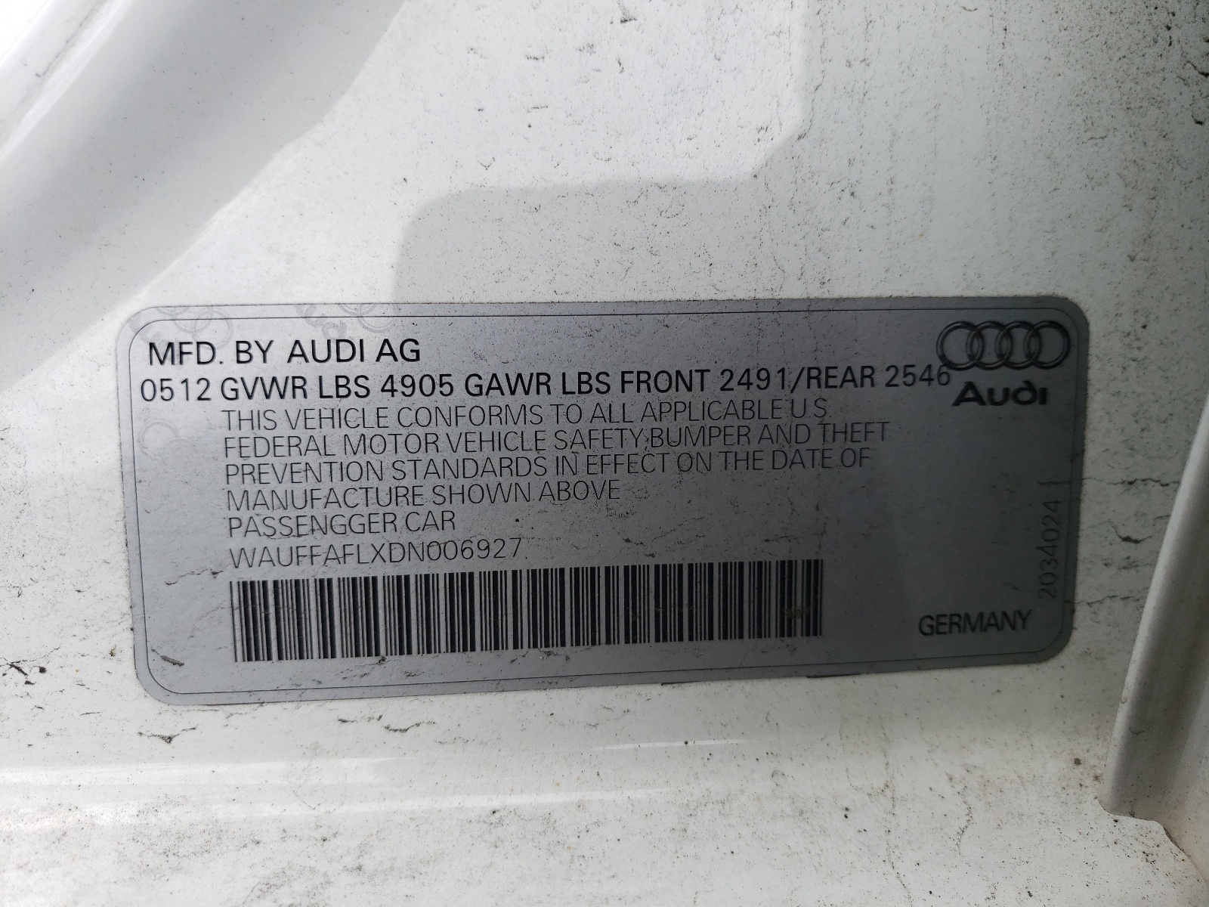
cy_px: 454
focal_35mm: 26
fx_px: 908
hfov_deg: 67.3
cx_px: 604
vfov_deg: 53.1
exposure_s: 1/303
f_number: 1.5
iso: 50
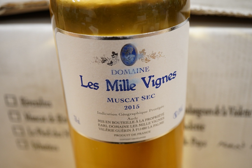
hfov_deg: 43.6
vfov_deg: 29.9
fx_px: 315
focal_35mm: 45
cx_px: 126
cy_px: 84
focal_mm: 30
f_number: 7.1
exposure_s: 1/125
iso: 1250
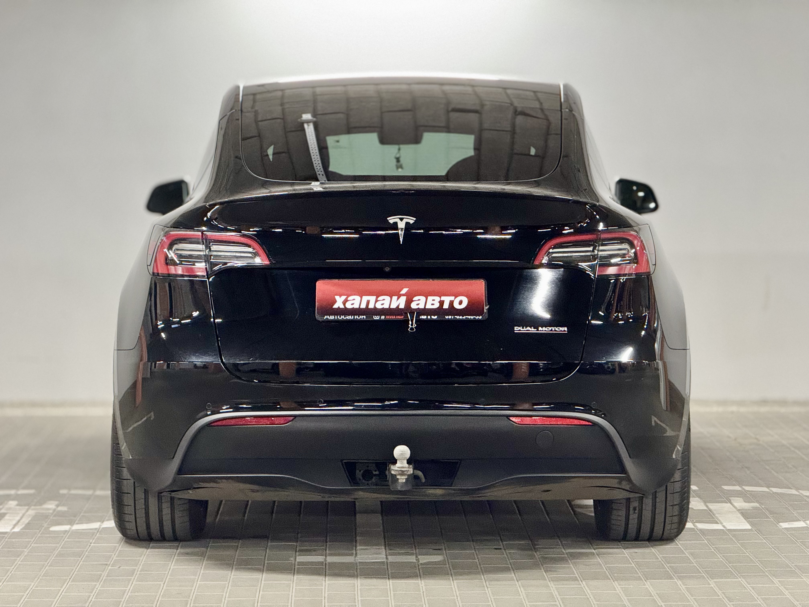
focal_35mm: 120
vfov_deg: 12.3
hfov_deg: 16.4
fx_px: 2804
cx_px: 404
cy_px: 304
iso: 500
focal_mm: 15.66
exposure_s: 1/50
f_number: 2.8
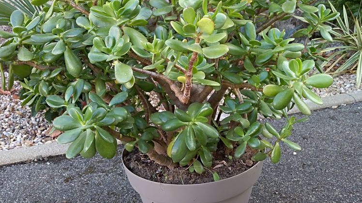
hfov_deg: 52.8
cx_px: 181
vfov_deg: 31.2
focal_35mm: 38
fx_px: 365
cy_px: 94
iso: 191
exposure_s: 1/120
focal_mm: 3.52
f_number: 2
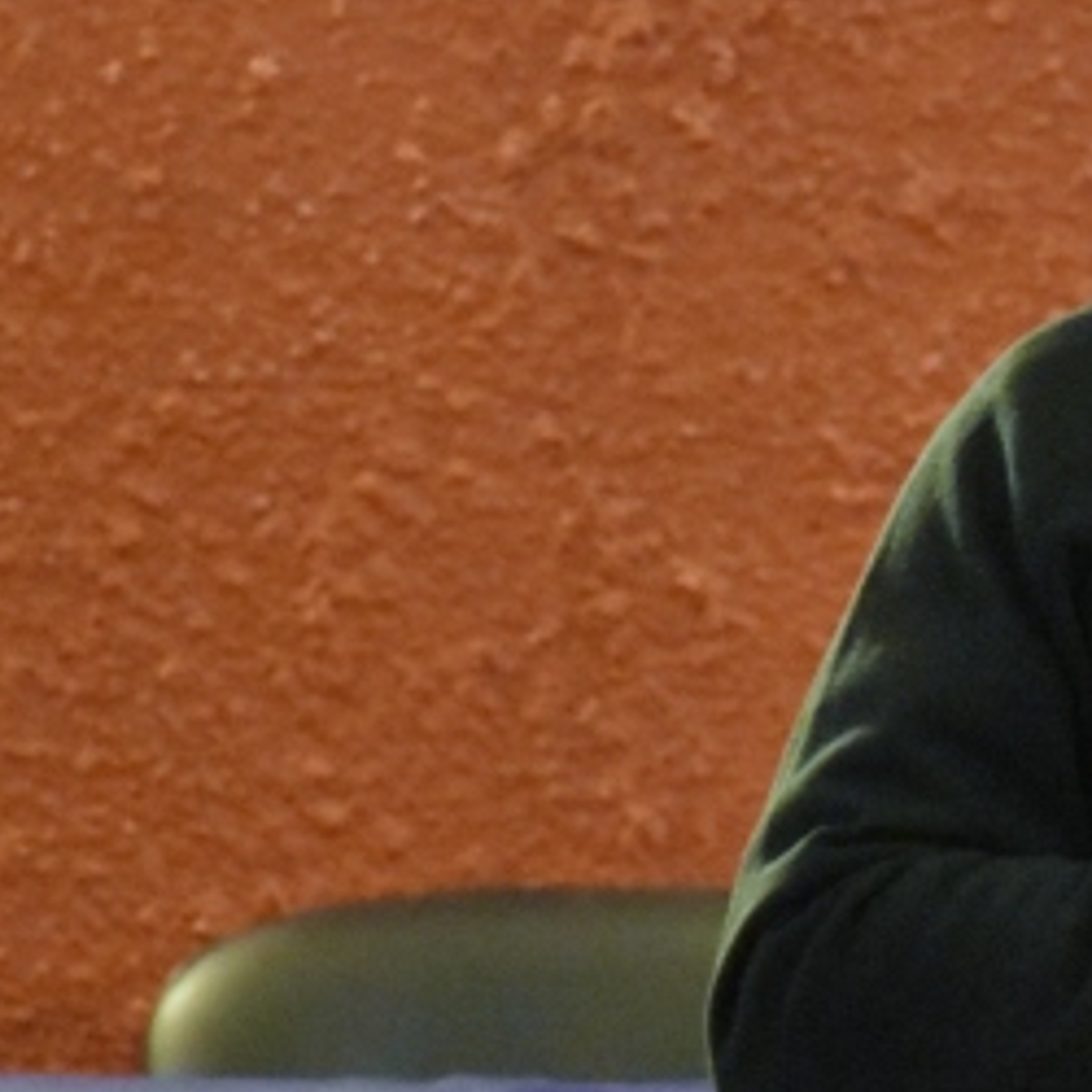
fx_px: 26090
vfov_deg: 2.4
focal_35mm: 731
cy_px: 592
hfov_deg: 2.4
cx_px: 1275
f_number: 5.6
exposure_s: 1/40
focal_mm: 140
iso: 12800
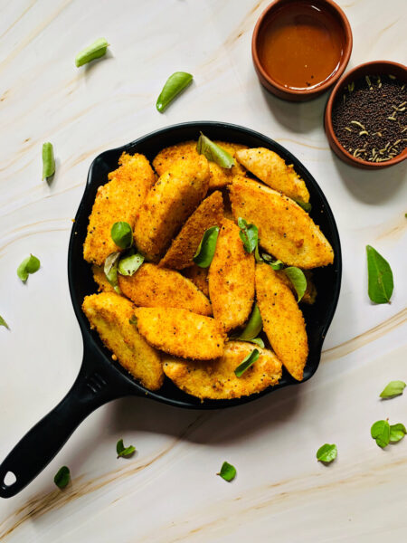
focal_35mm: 26
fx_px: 408
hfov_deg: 53.1
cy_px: 272
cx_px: 204
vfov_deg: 67.3
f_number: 1.8
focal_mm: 4.25
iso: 160
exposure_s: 1/50
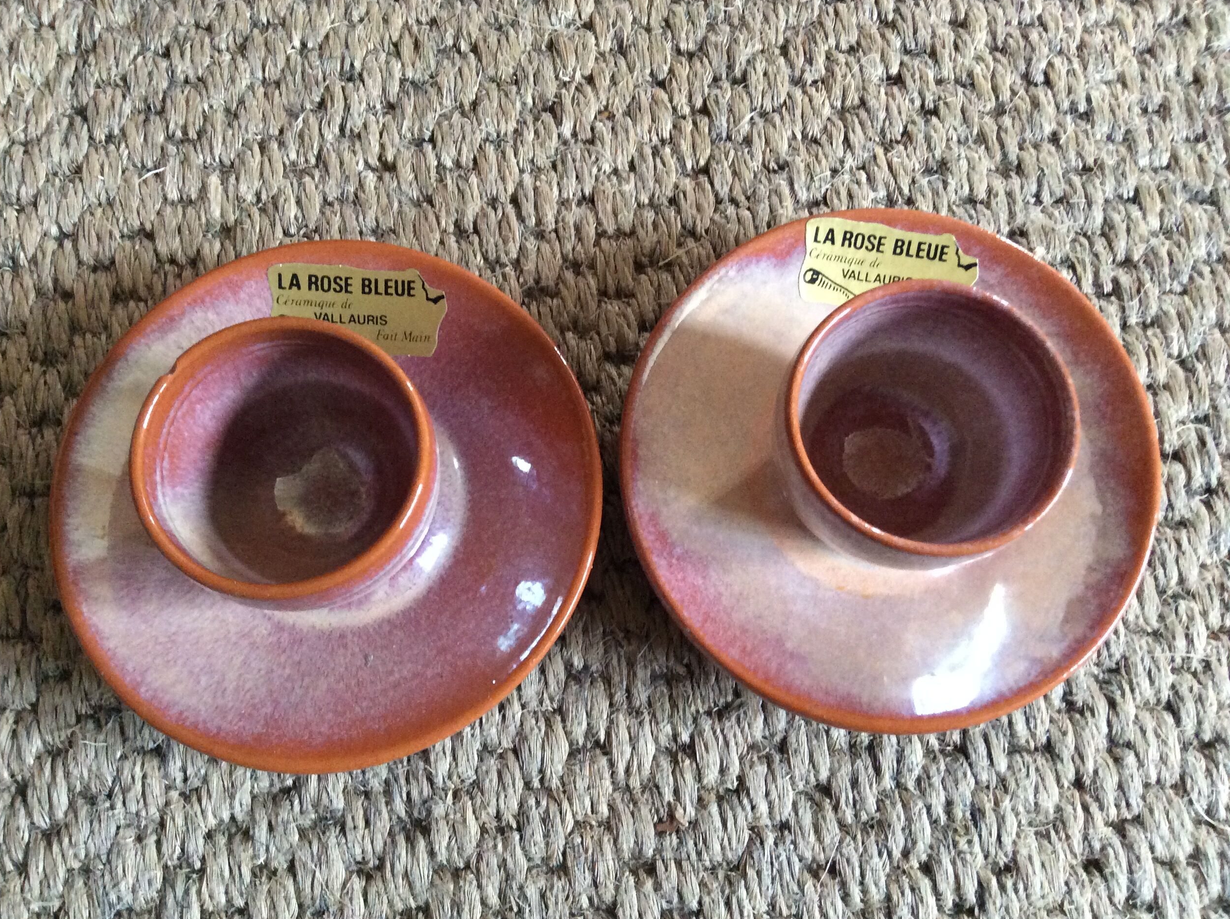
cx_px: 597
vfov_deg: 42.8
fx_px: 1171
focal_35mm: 33
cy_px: 467
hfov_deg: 55.4
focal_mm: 3.3
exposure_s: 1/17
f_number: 2.4
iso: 250
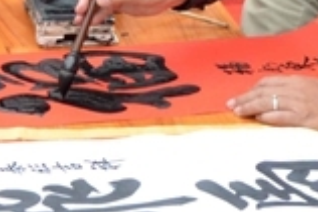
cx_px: 121
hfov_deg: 8.1
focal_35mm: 256
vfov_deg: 5.1
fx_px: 2259
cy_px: -369
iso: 1250
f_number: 10
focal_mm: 30
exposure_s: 1/320
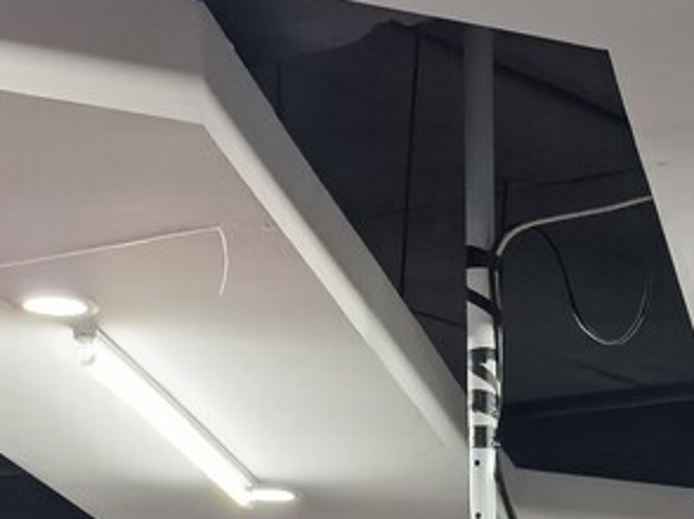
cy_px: 1540
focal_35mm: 157
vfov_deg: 8.1
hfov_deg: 12.5
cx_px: 541
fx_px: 3145
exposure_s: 1/100
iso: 500
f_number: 1.4
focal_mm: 6.98
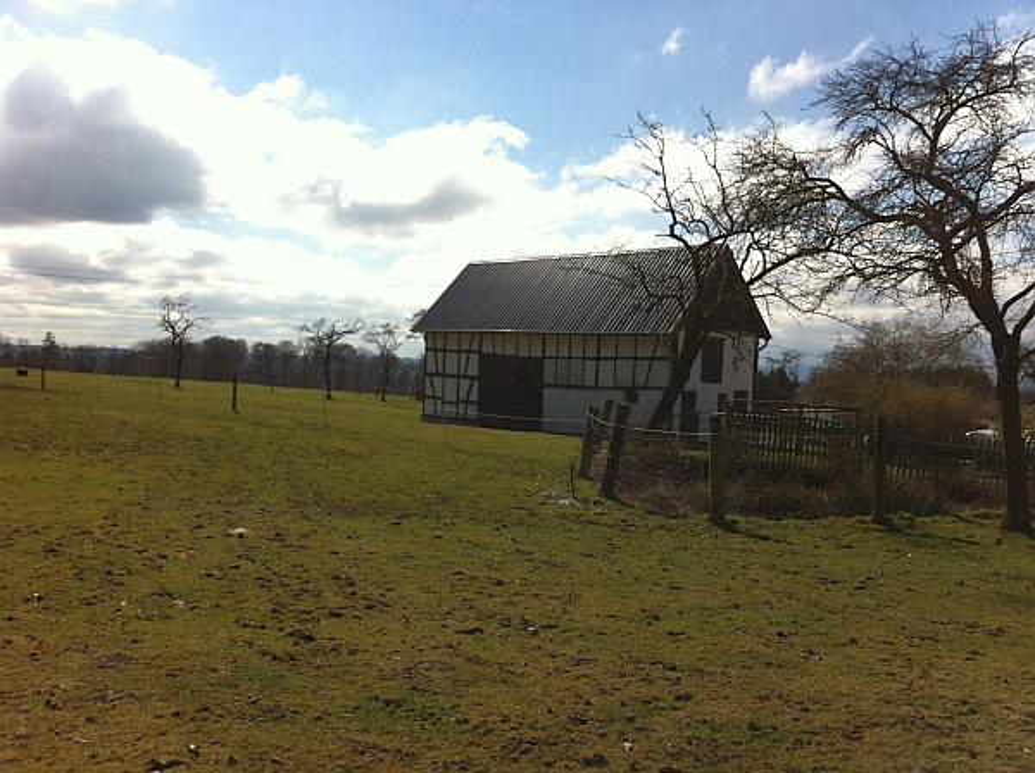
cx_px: 518
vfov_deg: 40.6
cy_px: 386
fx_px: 1045
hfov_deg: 52.7
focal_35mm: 35
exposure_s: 1/2155
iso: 80
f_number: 2.8
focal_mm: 3.85
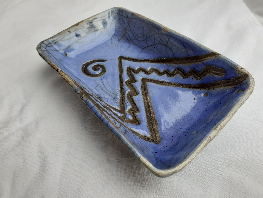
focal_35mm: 27
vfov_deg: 51.4
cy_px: 99
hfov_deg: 65.3
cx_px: 132
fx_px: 205
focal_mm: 3.6
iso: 40
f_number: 1.9
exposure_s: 1/138
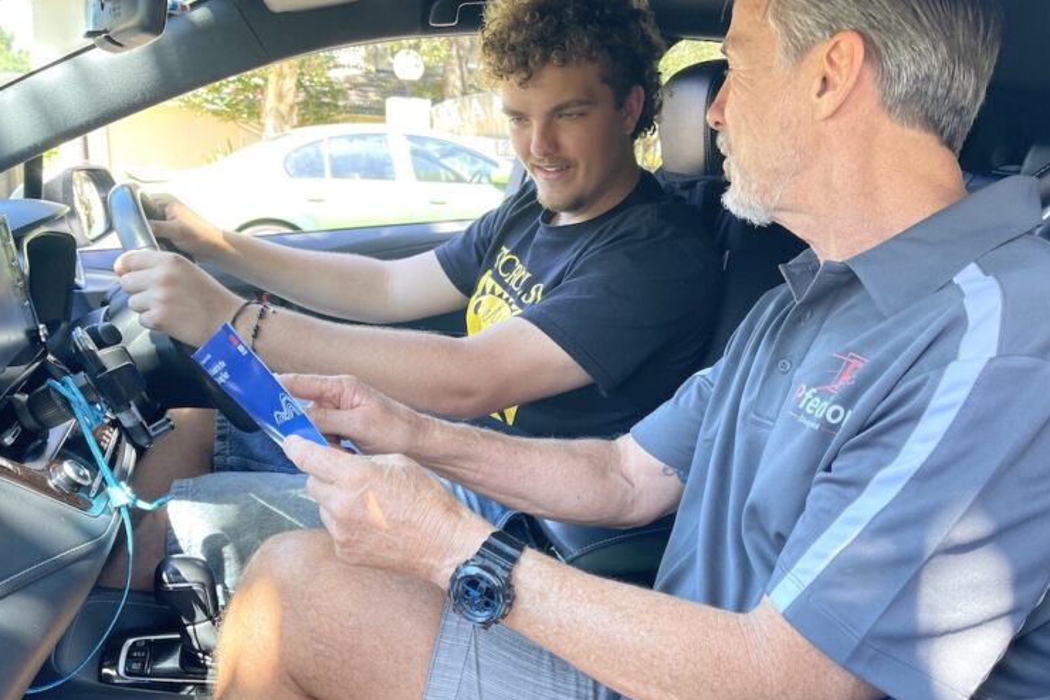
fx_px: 787
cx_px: 519
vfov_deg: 47.9
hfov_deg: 67.4
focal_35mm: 27
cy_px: 363
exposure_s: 1/121
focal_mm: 5.1
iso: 100
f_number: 1.6
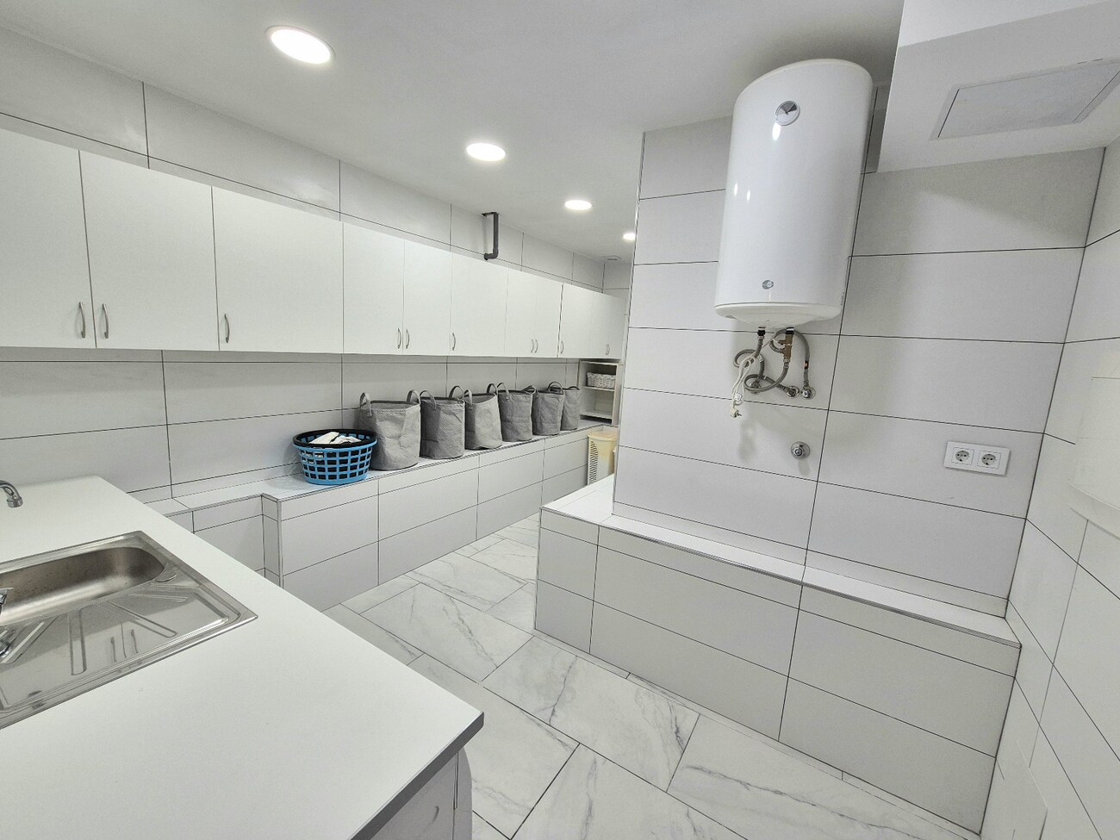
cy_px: 420
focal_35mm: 13
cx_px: 560
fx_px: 421
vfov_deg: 89.9
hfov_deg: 106.2
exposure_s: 1/100
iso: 80
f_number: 2.2
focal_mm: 2.2
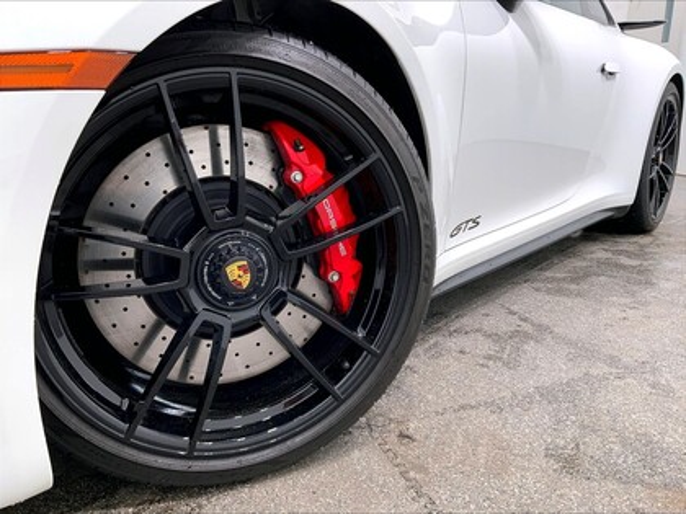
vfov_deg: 48.2
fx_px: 575
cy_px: 257
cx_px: 343
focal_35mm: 29
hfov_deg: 61.7
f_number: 1.8
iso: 32
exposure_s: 1/122
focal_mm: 3
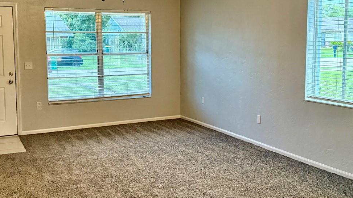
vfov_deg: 27.7
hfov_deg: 47.4
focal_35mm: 43
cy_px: 83
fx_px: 402
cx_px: 170
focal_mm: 6.76
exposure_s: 1/60
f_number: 1.78
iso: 640
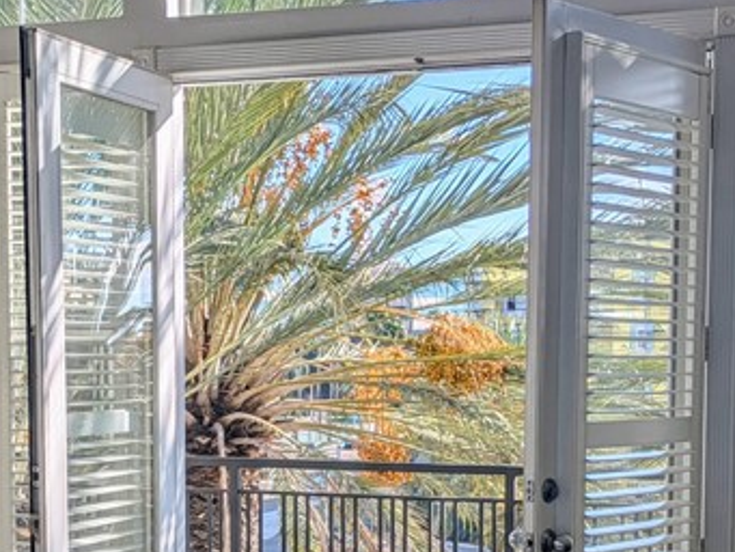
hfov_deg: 25.9
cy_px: 477
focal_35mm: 75
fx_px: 1593
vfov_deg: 19.4
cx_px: 307
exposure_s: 1/1205
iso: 45
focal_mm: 5.43
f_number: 1.89
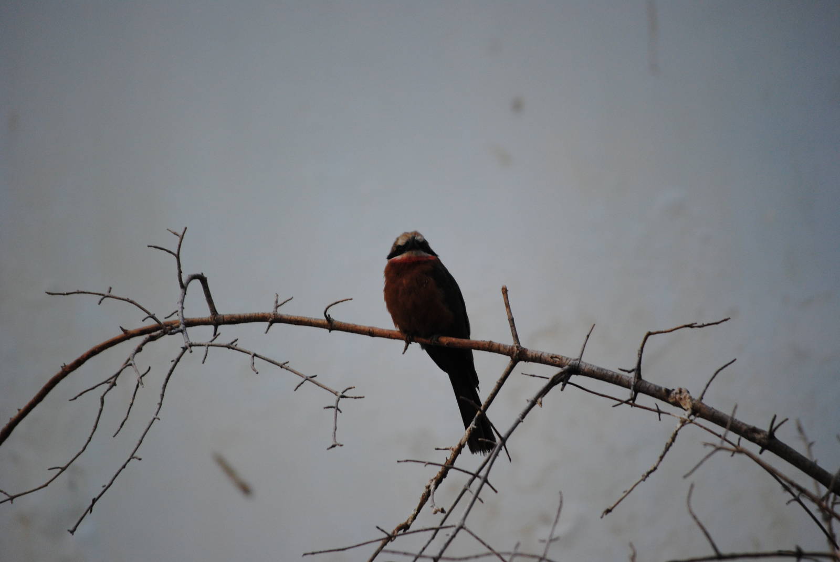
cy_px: 281
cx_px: 420
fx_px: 7008
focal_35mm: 300
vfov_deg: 4.6
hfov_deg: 6.9
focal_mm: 200
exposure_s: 1/125
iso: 400
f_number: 5.6
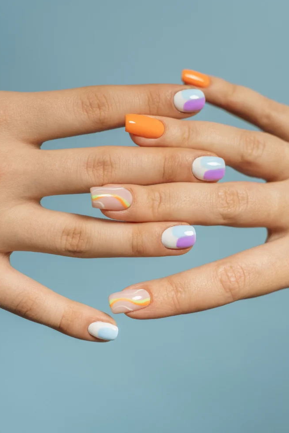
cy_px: 209
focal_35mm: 55
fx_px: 662
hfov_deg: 24.6
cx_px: 144
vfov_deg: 36.2
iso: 200
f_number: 3.6
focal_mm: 35
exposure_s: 1/125
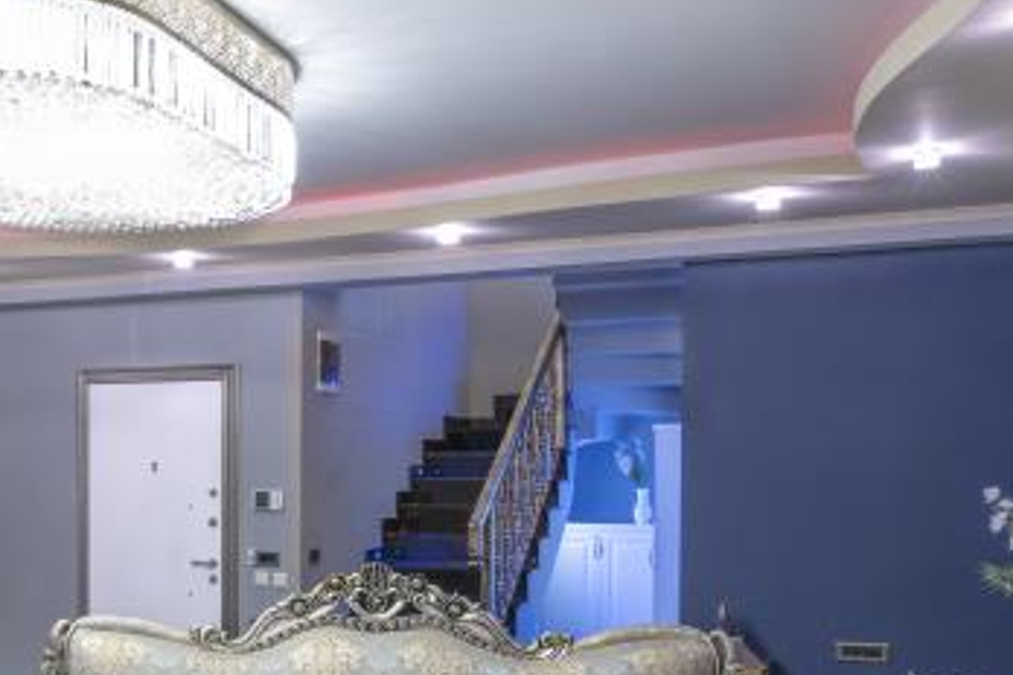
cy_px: 495
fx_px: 1322
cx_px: 116
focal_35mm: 47
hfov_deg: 39.2
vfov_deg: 28.3
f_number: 9
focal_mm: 16
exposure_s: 2
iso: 125
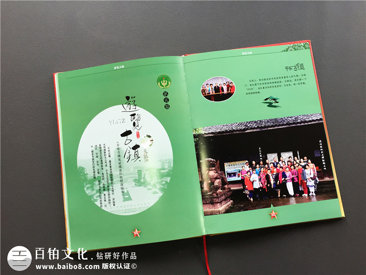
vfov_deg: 48.2
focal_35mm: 29
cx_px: 183
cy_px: 138
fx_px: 307
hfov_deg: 61.7
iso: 40
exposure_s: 1/33
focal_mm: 4.15
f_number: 2.2
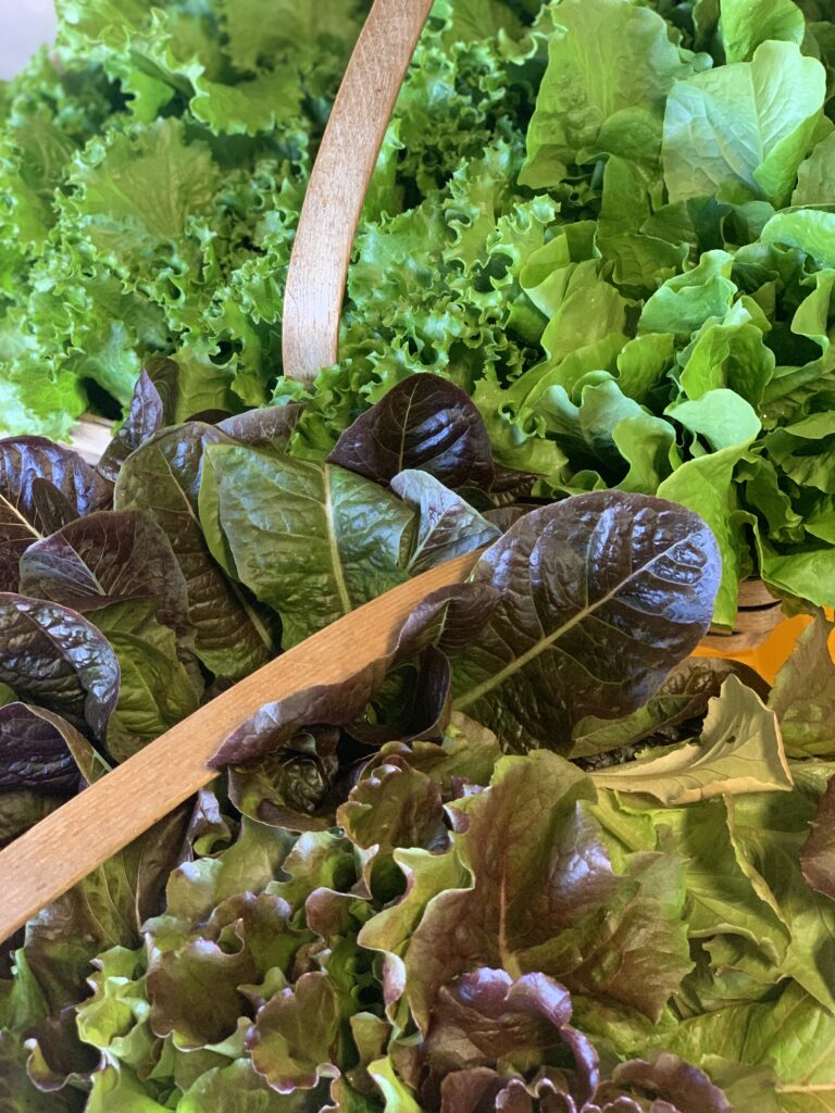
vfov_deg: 36.8
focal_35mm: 52
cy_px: 556
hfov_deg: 28.0
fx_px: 1672
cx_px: 418
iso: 400
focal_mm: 6
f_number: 2.4
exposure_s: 1/60
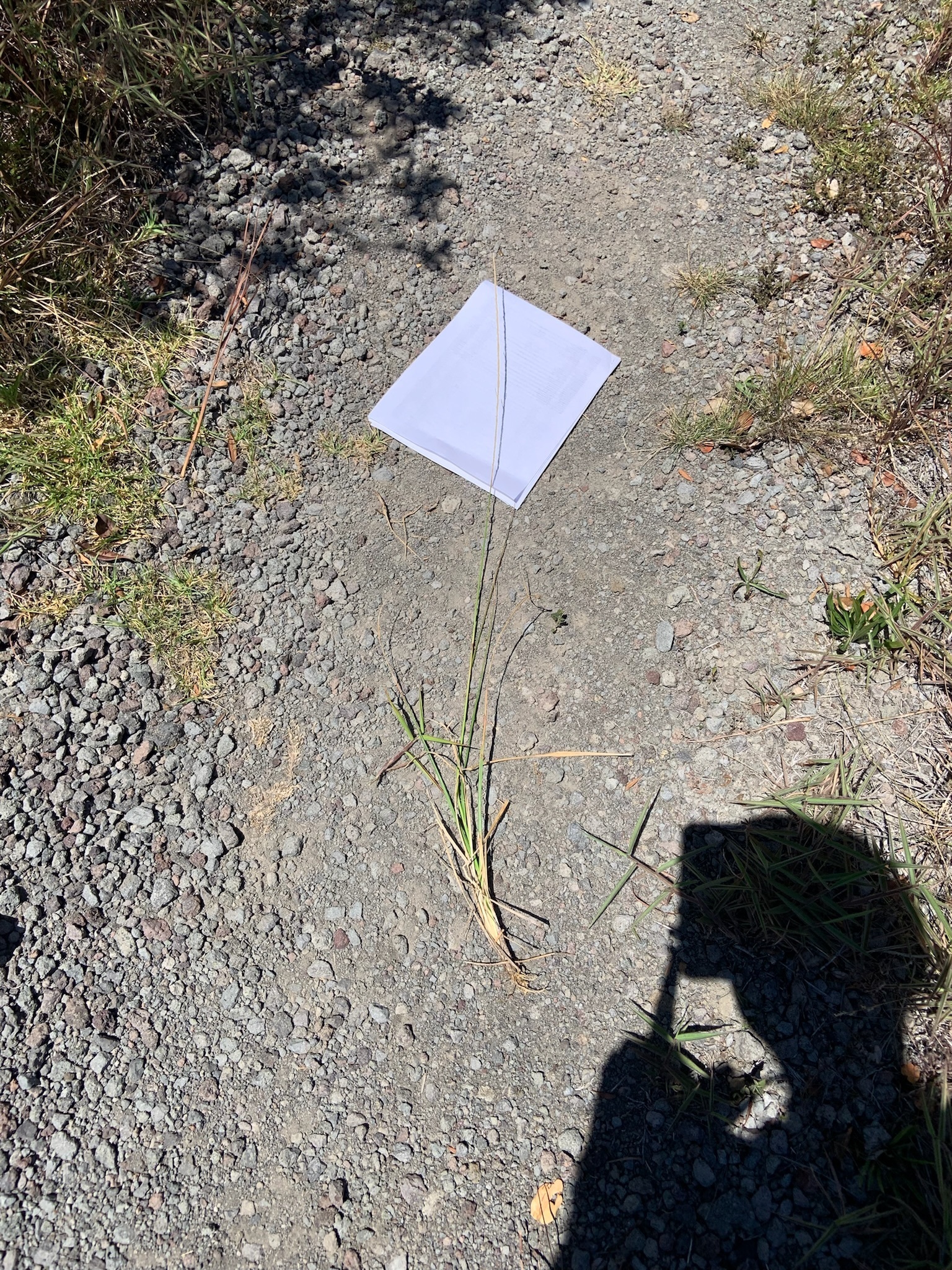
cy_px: 635
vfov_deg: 67.3
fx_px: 953
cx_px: 476
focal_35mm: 26
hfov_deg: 53.1
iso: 25
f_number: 1.8
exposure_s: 1/2833
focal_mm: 4.25
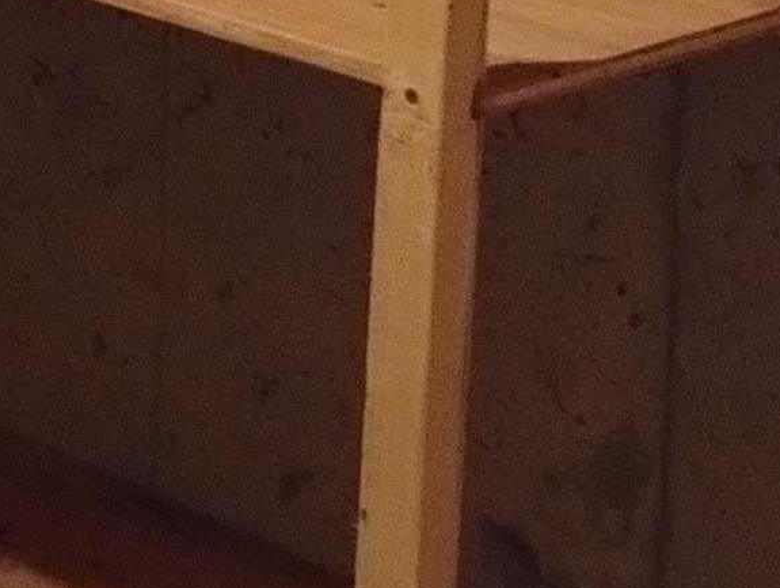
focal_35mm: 149
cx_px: -1118
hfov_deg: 11.1
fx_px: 3362
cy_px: -664
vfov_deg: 9.2
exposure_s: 1/15
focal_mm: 4.27
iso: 4953
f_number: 1.8
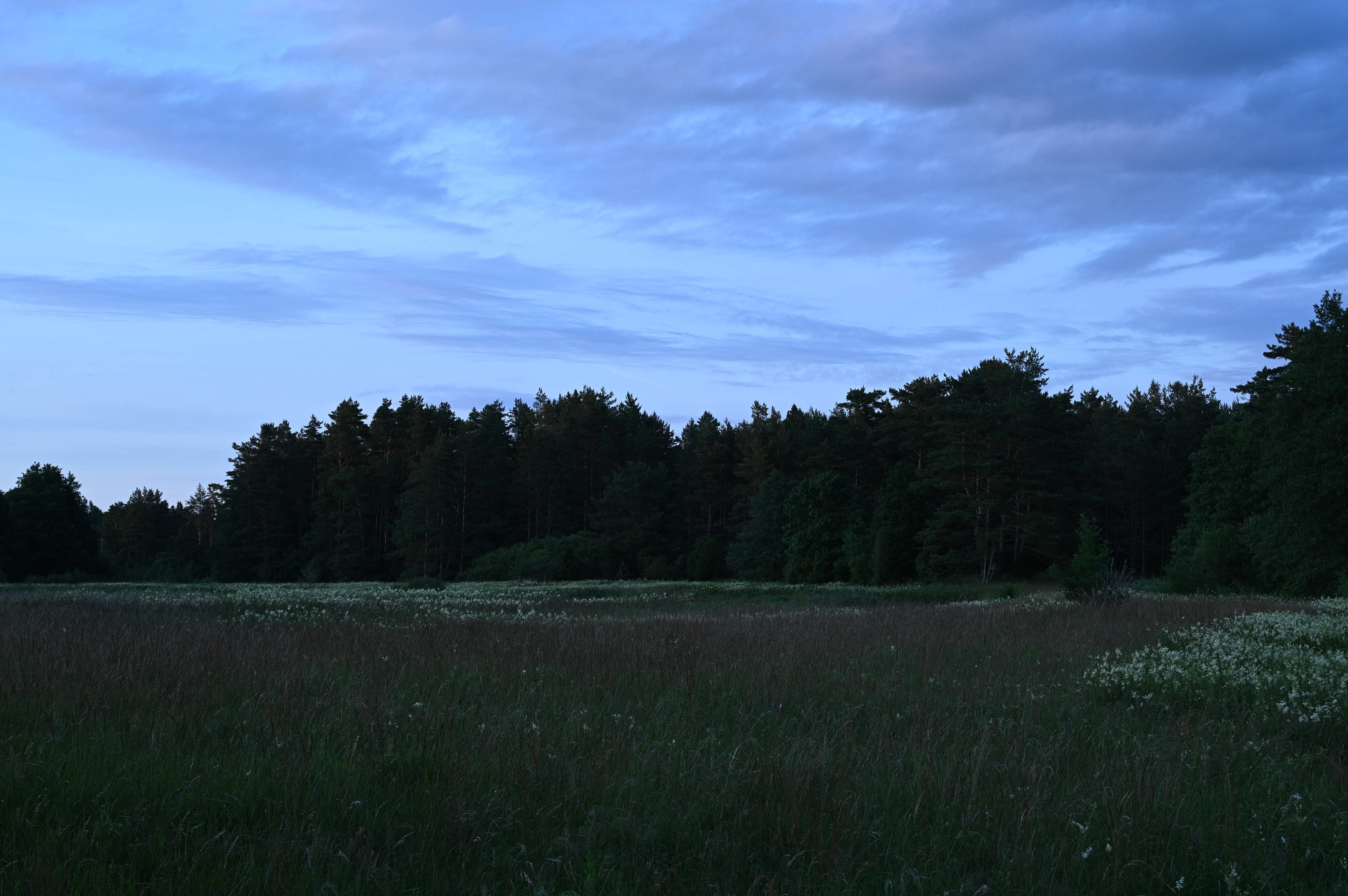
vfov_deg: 27.5
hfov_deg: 40.4
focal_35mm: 49
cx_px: 674
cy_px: 448
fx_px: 1834
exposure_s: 1/100
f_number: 8
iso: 500
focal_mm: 49
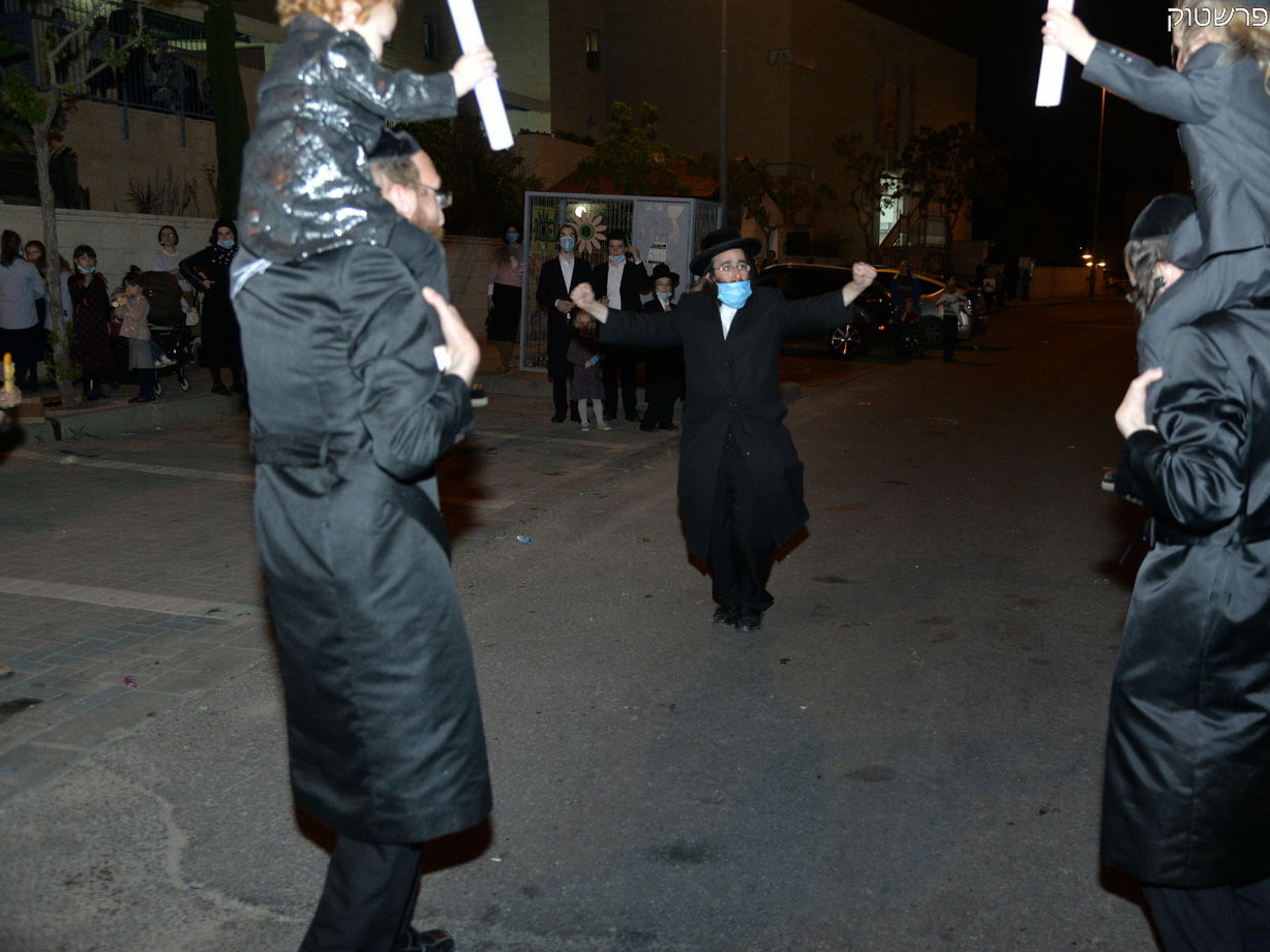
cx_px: 722
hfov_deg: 53.8
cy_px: 477
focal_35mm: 34
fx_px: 1247
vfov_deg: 41.8
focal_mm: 31
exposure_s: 1/125
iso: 1600
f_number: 4
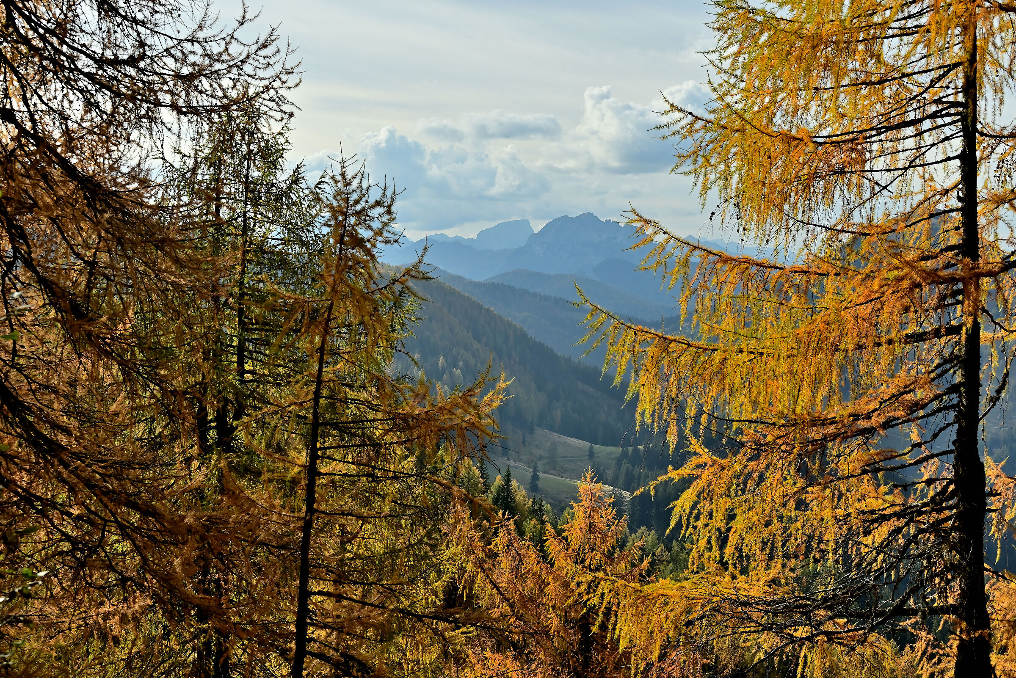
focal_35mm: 50
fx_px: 1412
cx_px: 508
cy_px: 339
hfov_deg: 39.6
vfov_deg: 27.0
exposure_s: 1/320
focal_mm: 50
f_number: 9
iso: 100
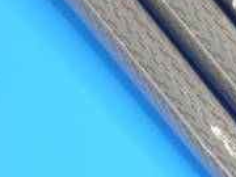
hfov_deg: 6.5
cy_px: 156
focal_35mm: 299
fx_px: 2038
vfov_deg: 5.0
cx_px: 410
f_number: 5.6
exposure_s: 1/125
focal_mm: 42
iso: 800
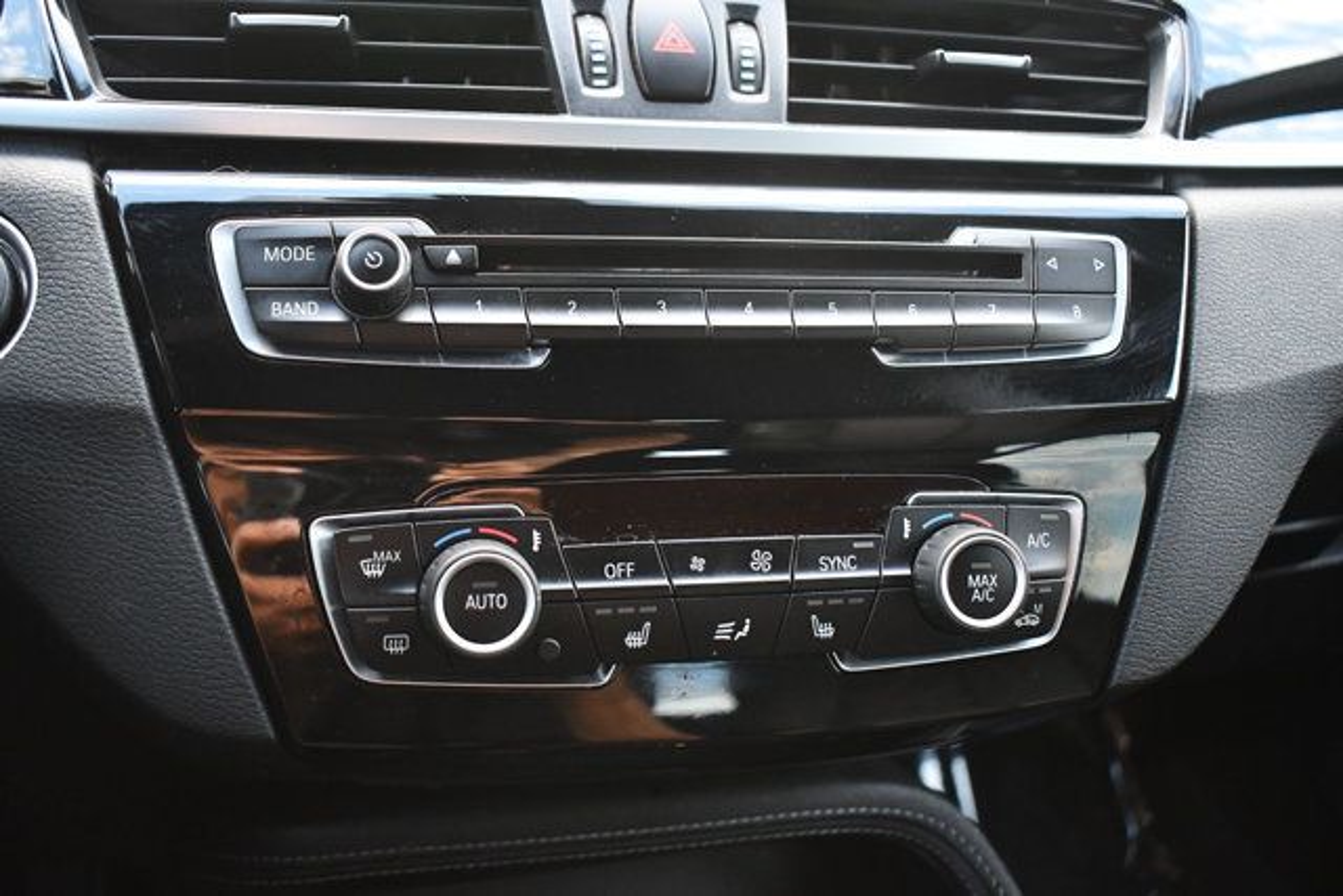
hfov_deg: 49.5
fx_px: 1455
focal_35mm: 39
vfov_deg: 34.2
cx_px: 672
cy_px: 448
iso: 3200
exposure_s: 1/125
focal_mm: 26
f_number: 4
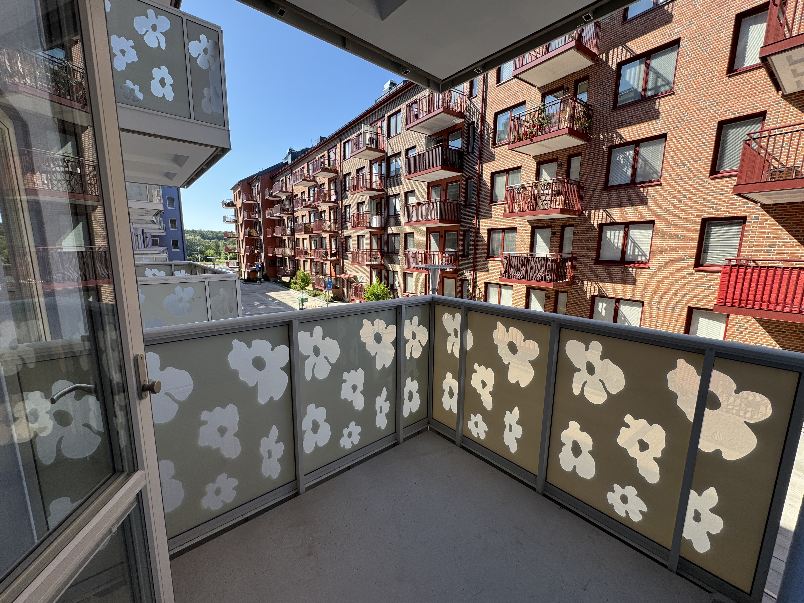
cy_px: 302
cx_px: 402
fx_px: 325
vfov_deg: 85.7
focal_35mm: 14
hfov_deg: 102.1
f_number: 2.2
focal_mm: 2.22
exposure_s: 1/641
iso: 40
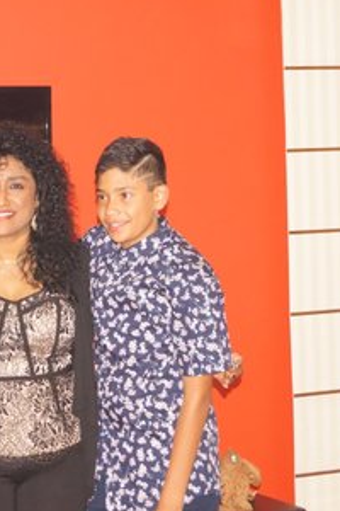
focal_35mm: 96
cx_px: -44
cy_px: 254
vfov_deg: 21.2
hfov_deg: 13.9
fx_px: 1360
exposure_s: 1/60
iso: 1600
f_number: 5.6
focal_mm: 40
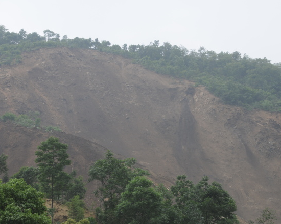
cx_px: 164
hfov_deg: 19.9
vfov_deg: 16.0
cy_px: 113
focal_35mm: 96
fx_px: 798
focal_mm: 56
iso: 320
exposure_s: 1/400
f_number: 10
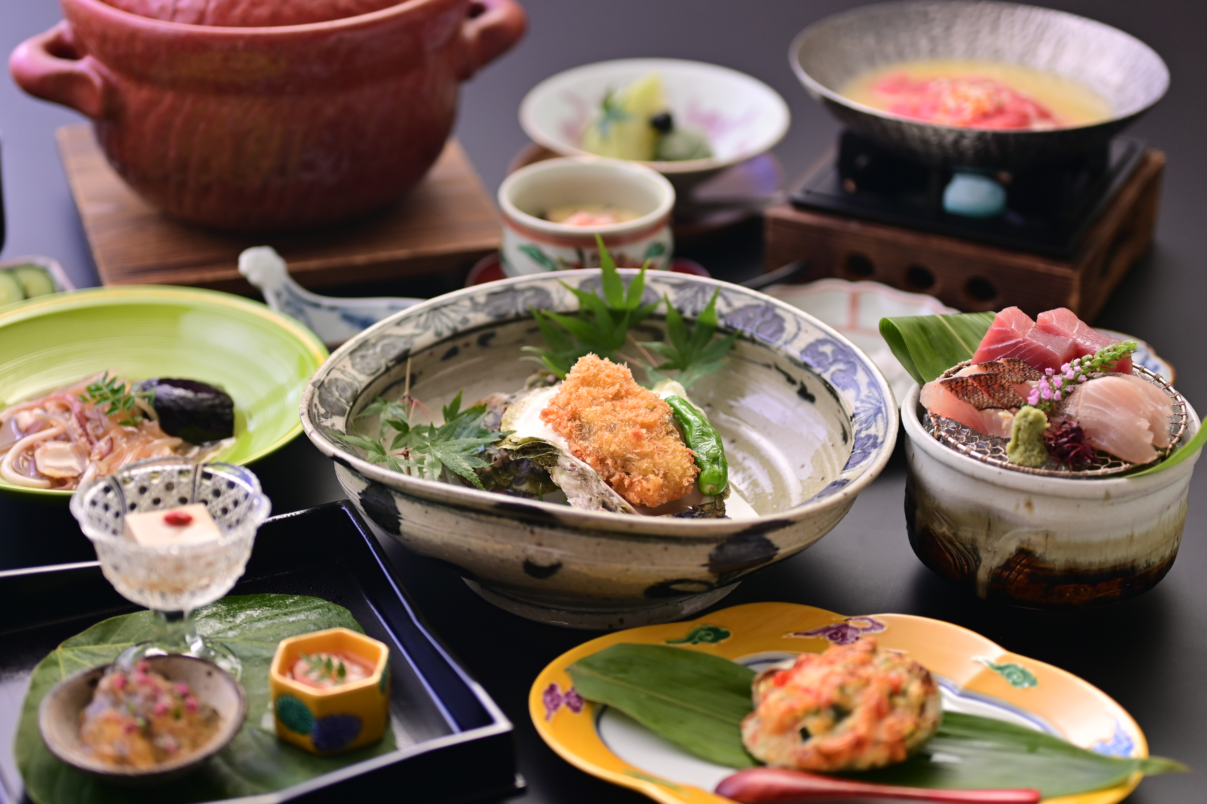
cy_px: 402
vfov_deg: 18.2
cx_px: 604
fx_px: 2513
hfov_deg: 27.0
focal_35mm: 75
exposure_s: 1/125
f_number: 1.8
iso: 125
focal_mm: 50
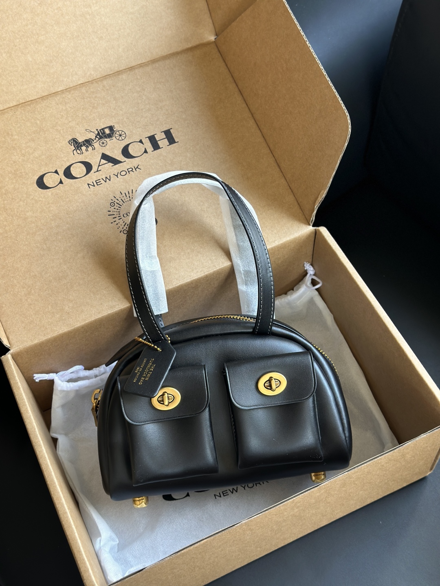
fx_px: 813
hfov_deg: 30.3
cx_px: 220
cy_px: 293
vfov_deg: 39.7
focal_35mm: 48
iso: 100
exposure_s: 1/121
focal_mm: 6.86
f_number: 1.78
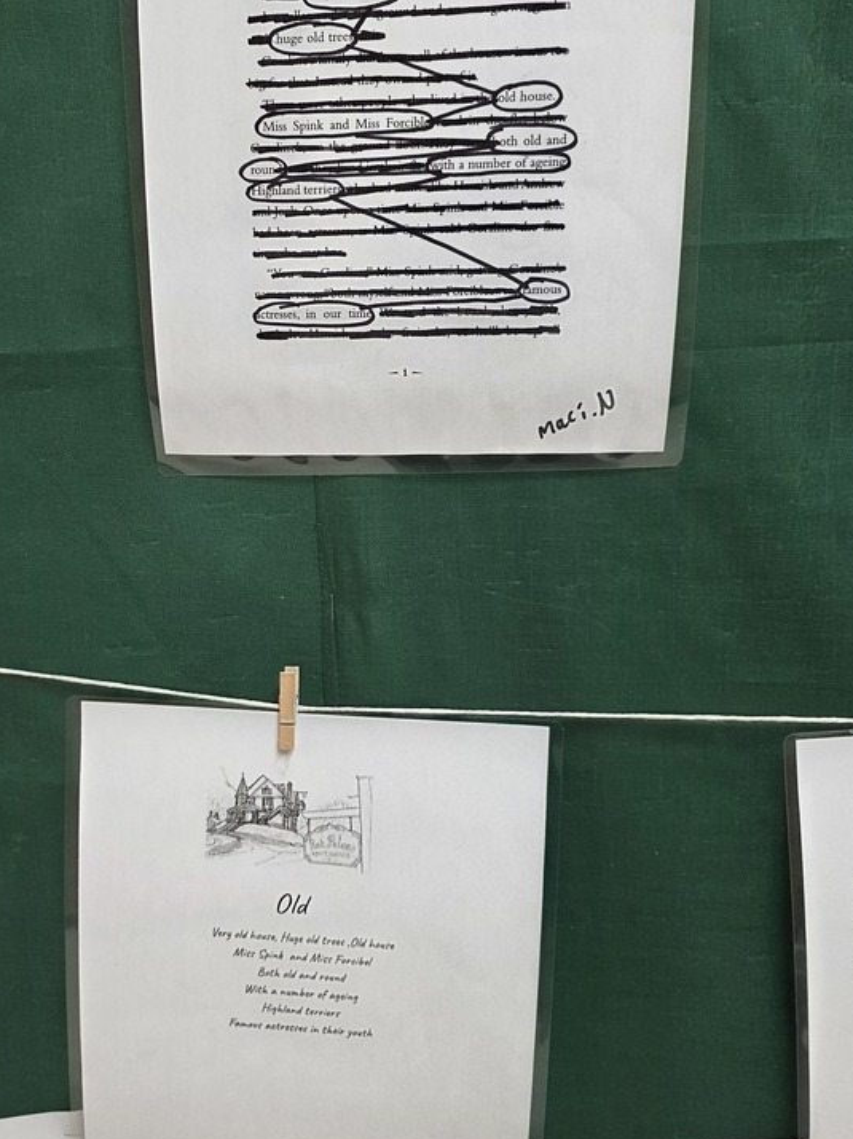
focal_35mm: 33
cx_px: 341
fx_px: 1085
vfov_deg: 55.1
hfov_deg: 42.7
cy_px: 485
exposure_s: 1/120
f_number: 1.7
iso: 250
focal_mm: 6.3
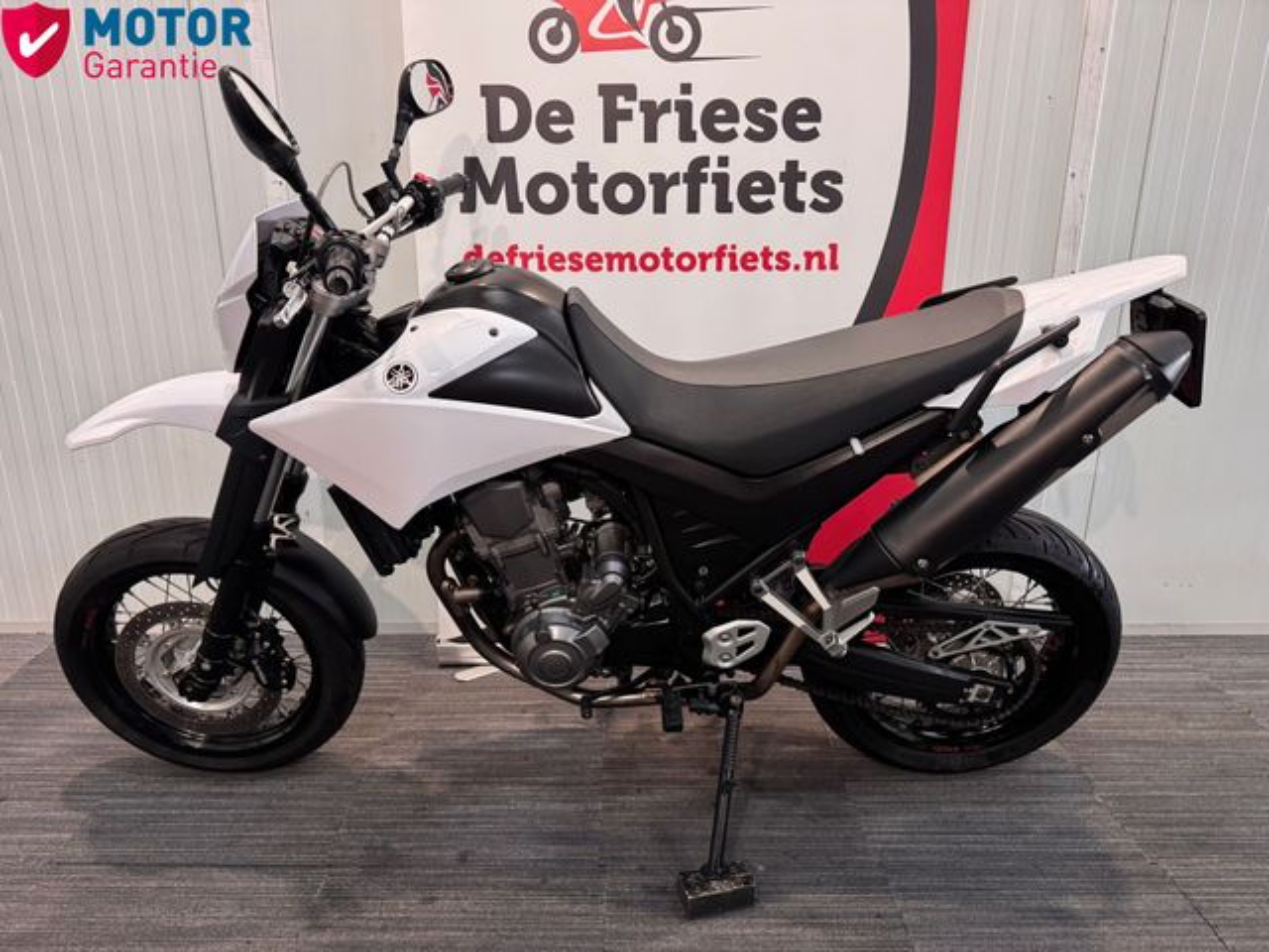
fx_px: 880
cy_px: 476
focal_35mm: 24
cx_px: 634
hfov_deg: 71.6
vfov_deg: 56.8
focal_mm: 6.76
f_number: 1.78
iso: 250
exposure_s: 1/50
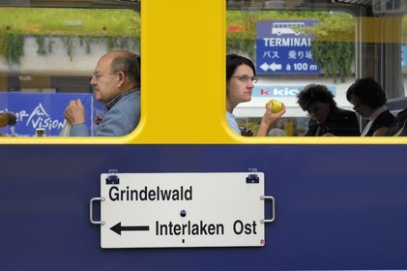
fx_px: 847
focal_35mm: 75
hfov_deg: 27.0
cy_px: 136
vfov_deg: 18.2
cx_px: 204
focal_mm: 50
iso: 100
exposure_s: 1/200
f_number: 4.8
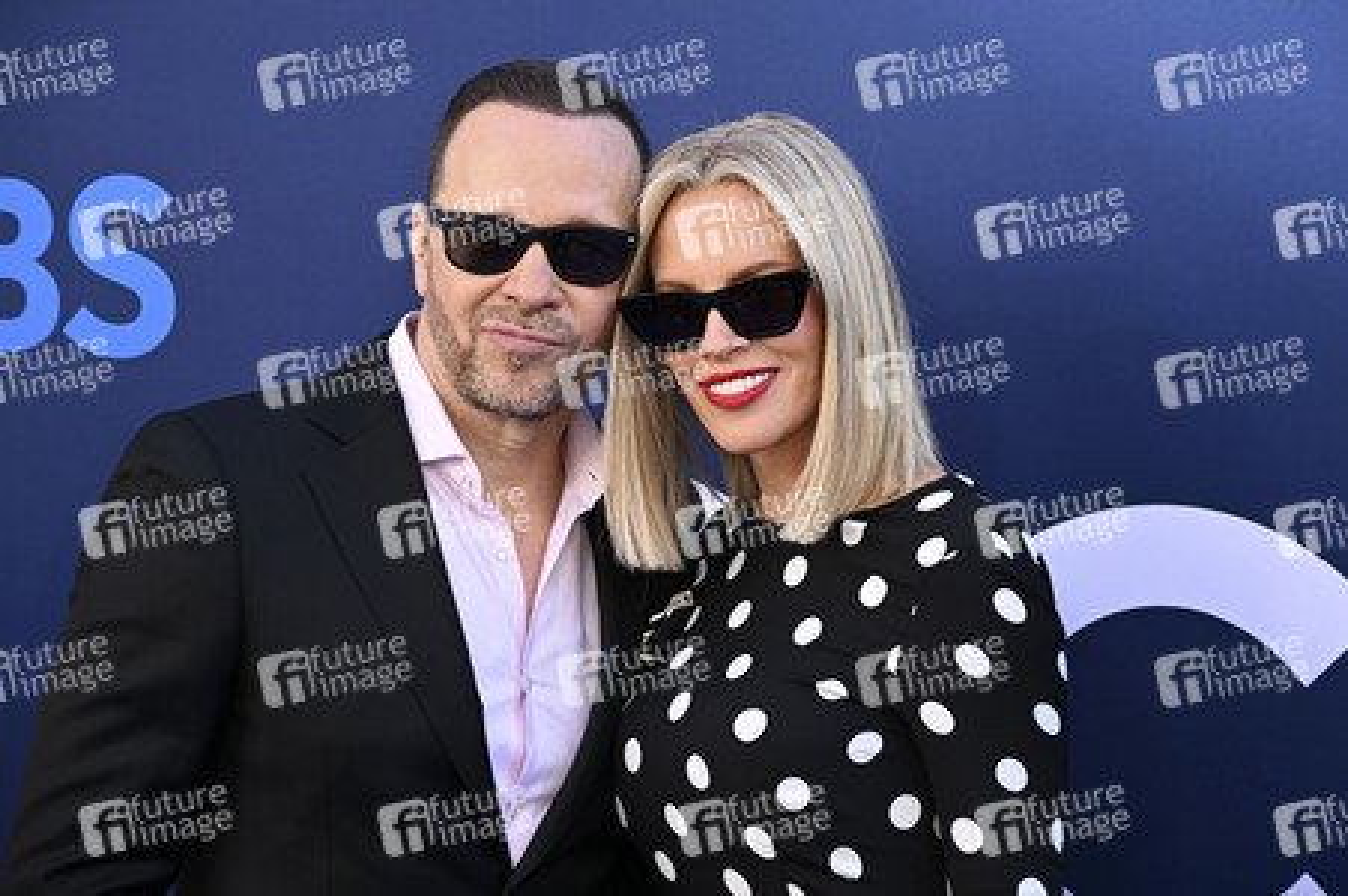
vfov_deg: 16.6
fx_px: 3068
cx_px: 674
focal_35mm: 82
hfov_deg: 24.8
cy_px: 448
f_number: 5.6
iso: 320
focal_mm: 82
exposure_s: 1/200
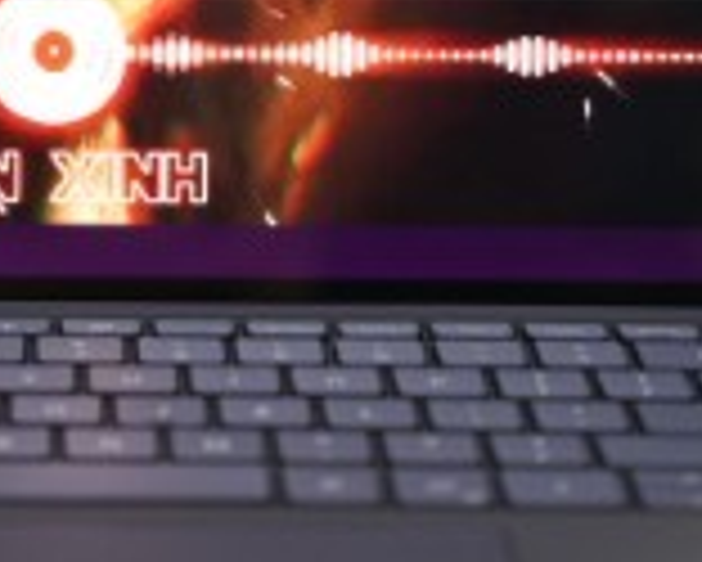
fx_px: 4222
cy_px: 0
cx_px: -27
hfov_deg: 9.4
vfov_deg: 7.6
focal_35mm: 203
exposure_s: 1/200
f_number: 2.8
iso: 2000
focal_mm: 56.3
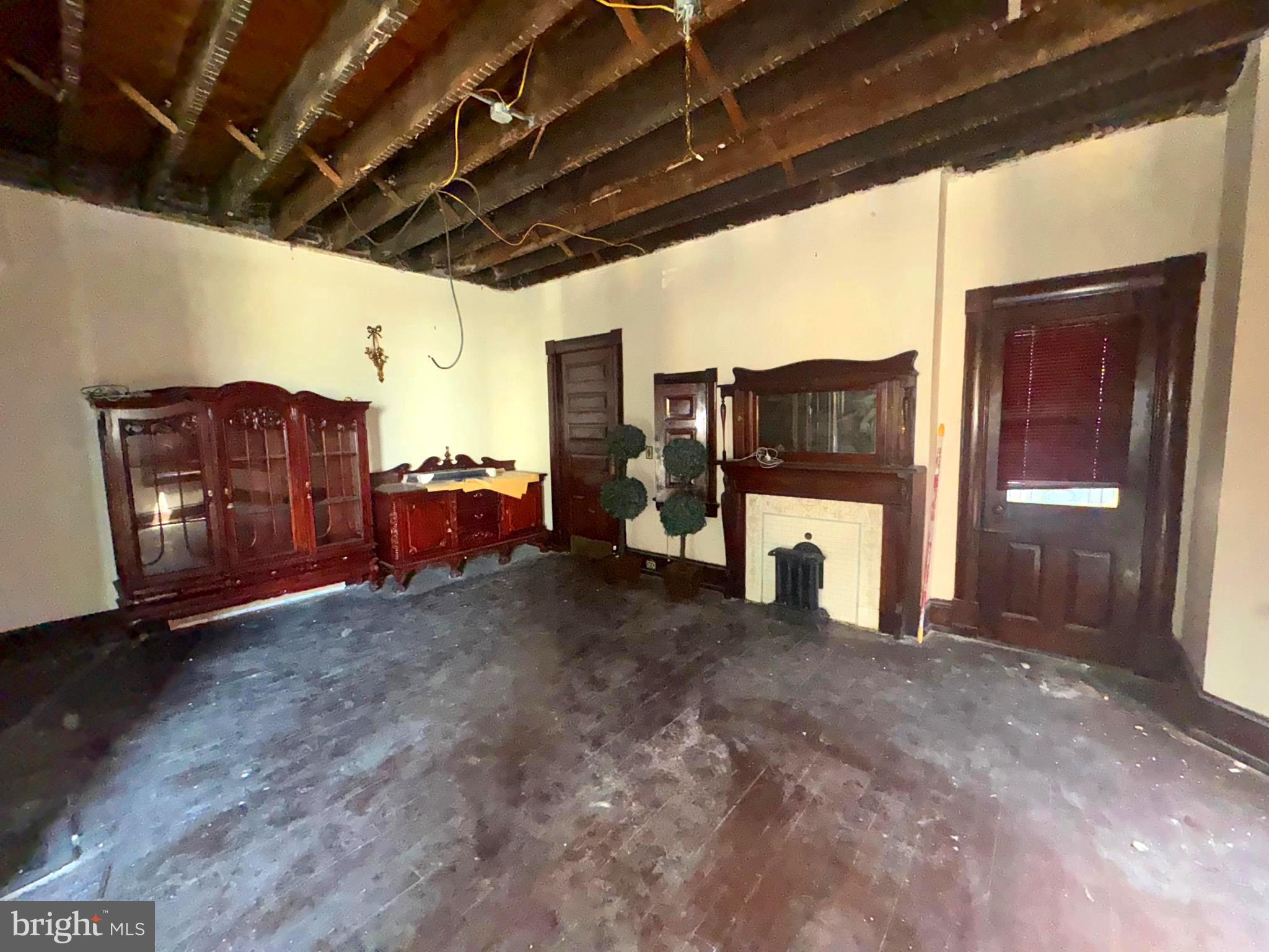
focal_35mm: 14
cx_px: 634
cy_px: 476
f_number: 2.2
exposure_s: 1/40
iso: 1000
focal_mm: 2.22
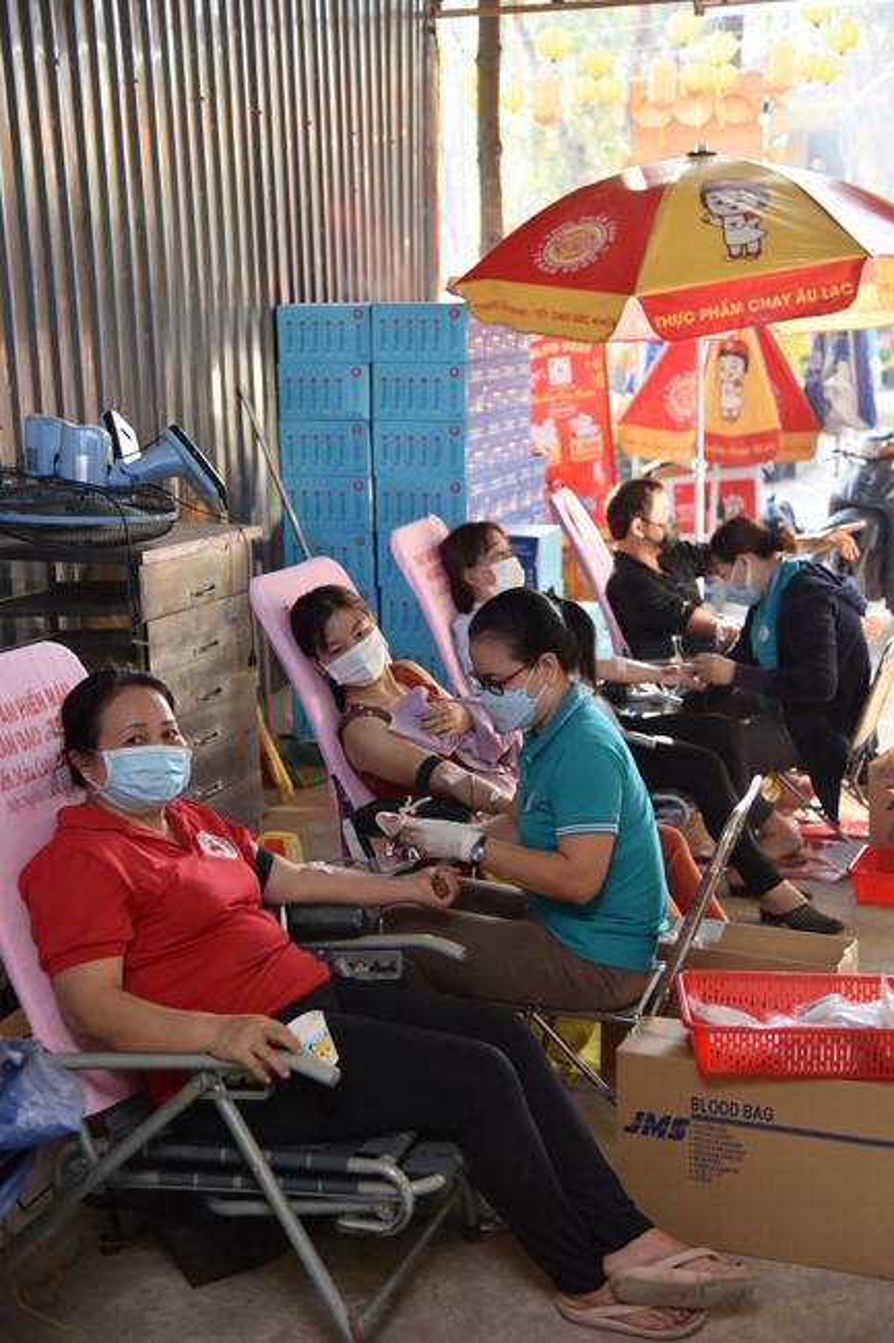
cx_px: 447
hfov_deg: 26.0
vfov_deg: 38.2
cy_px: 672
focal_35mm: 52
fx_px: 1938
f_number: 4
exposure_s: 1/100
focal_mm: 52
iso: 400
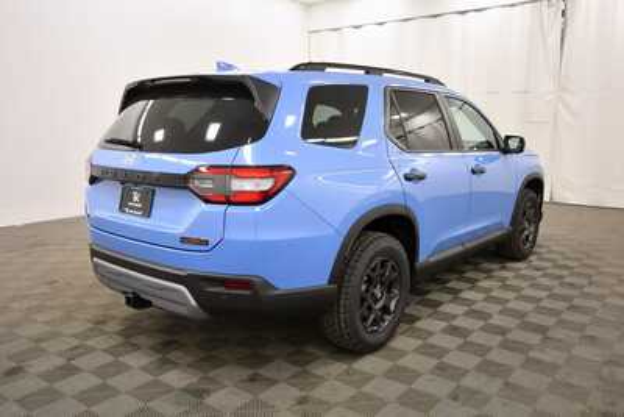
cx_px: 312
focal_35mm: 27
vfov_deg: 48.0
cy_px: 208
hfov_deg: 67.4
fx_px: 468
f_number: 5.3
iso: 1100
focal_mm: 18
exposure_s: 1/125
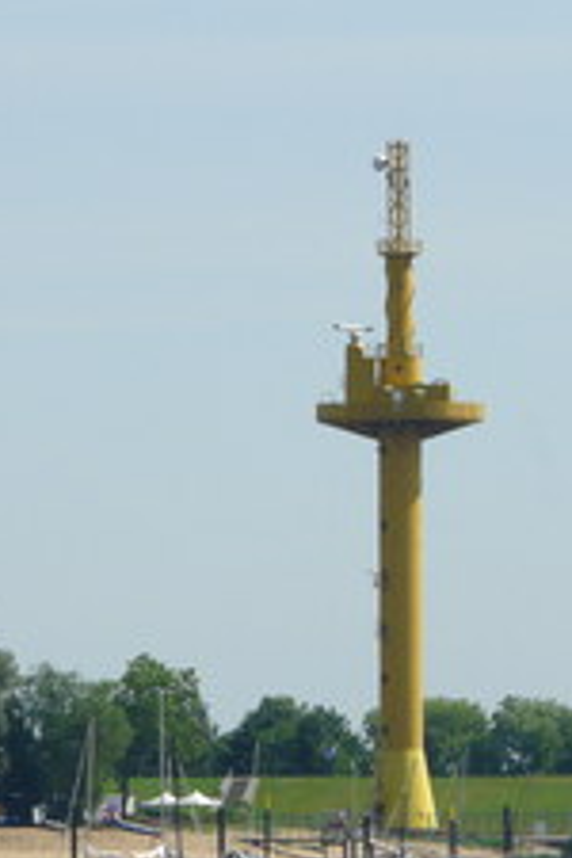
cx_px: 374
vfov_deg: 3.7
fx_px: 13417
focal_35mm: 563
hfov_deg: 2.4
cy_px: 496
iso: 100
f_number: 7.1
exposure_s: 1/500
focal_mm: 49.9
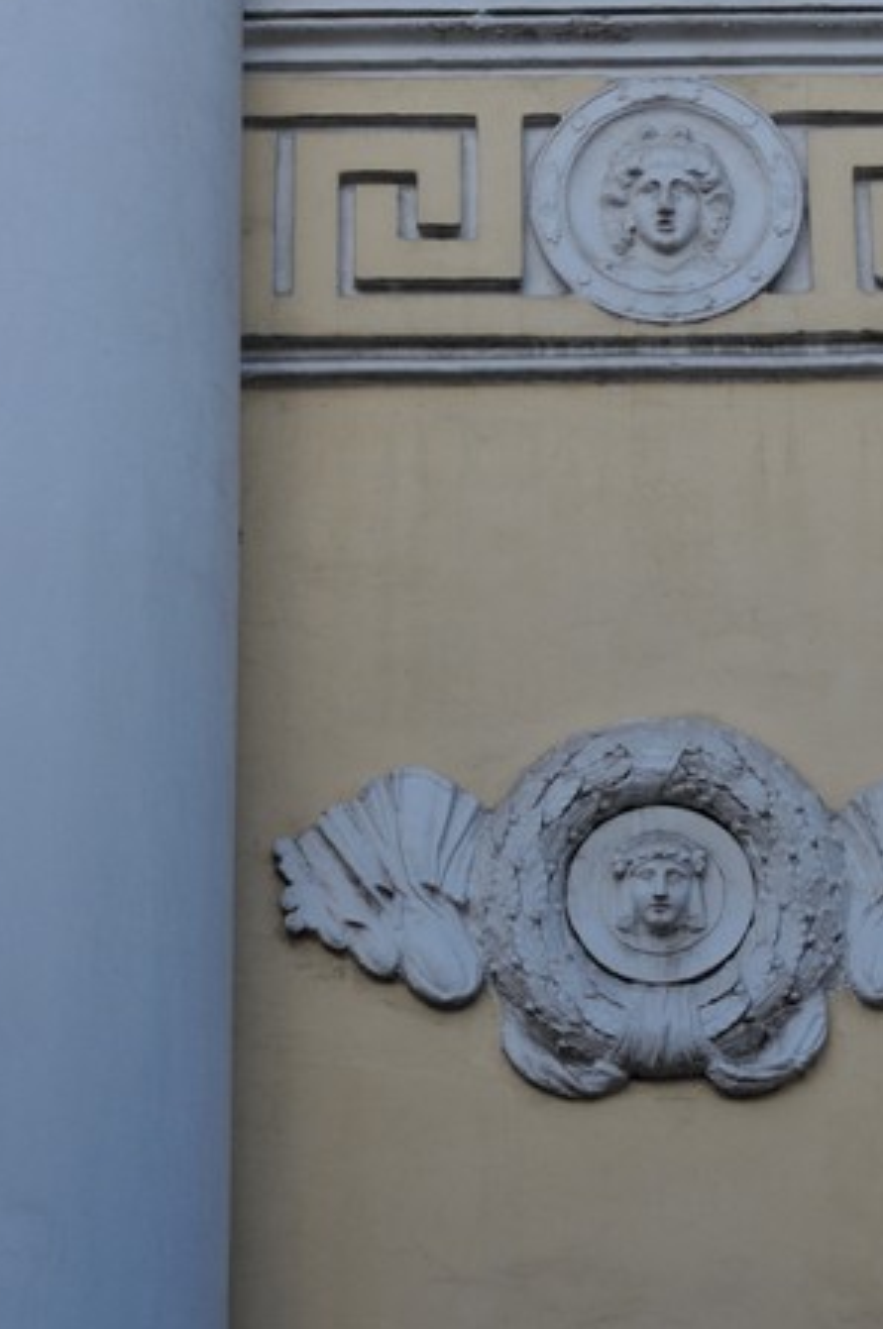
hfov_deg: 9.1
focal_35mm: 151
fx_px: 5568
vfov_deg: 13.5
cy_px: 104
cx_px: 650
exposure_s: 1/1600
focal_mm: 50
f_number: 3.2
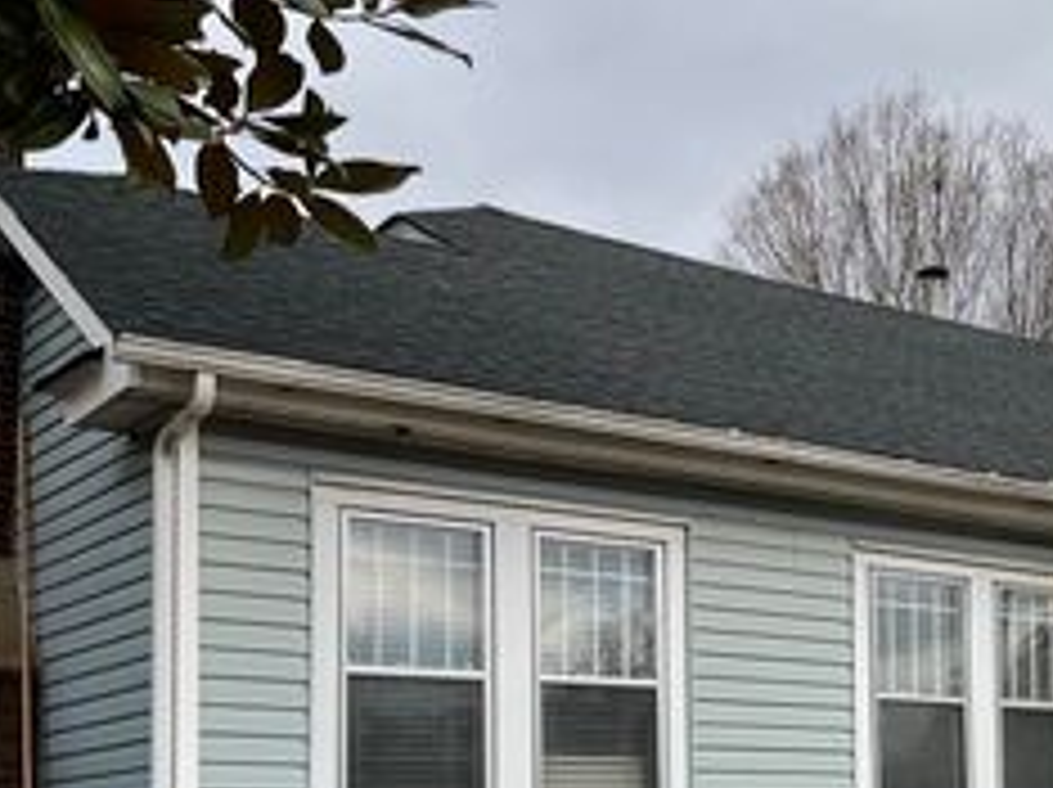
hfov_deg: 29.5
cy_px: 696
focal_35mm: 62
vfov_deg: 23.1
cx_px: 1017
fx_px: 1884
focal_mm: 3
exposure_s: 1/1221
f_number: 1.8
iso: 16
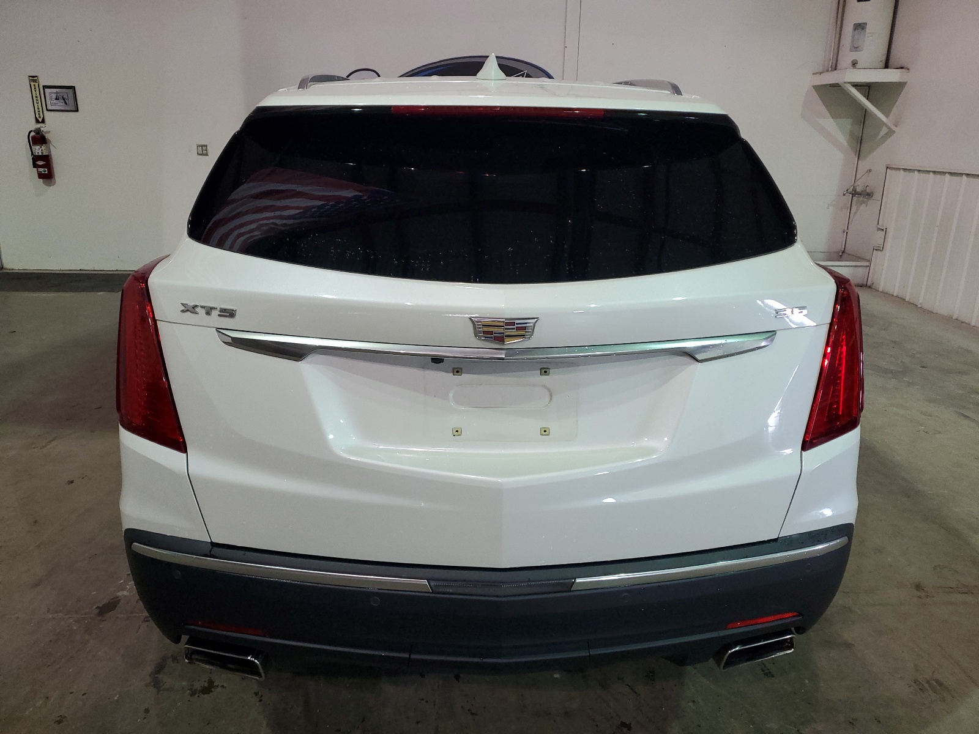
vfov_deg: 53.1
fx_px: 735
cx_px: 490
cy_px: 367
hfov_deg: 67.3
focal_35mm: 26
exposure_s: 1/60.2
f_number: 1.5
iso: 132
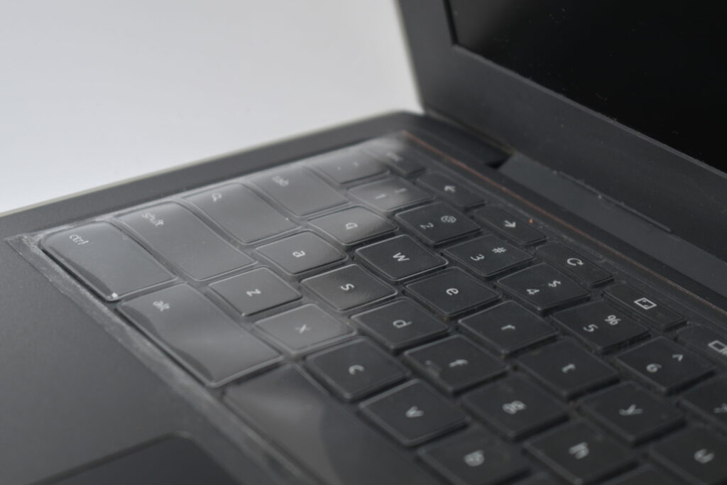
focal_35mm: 82
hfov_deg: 24.6
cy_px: 242
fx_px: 1666
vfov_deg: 16.6
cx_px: 364
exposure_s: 1/80
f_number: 5.6
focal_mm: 55
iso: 100
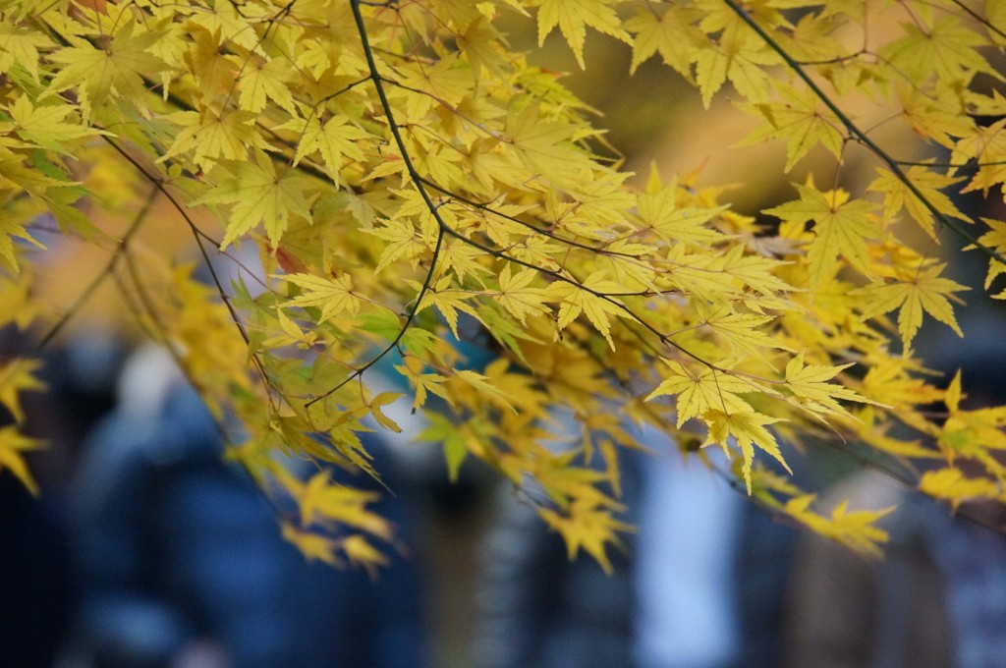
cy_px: 334
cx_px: 503
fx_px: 8373
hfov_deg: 6.9
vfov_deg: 4.6
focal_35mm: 300
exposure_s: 1/200
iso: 3200
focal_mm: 200
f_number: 6.3
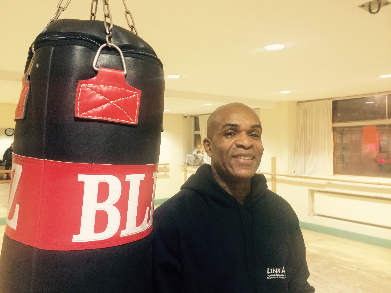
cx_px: 196
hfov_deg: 61.7
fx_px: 328
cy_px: 146
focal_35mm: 29
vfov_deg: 48.2
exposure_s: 1/20
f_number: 2.2
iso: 250
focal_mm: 4.15
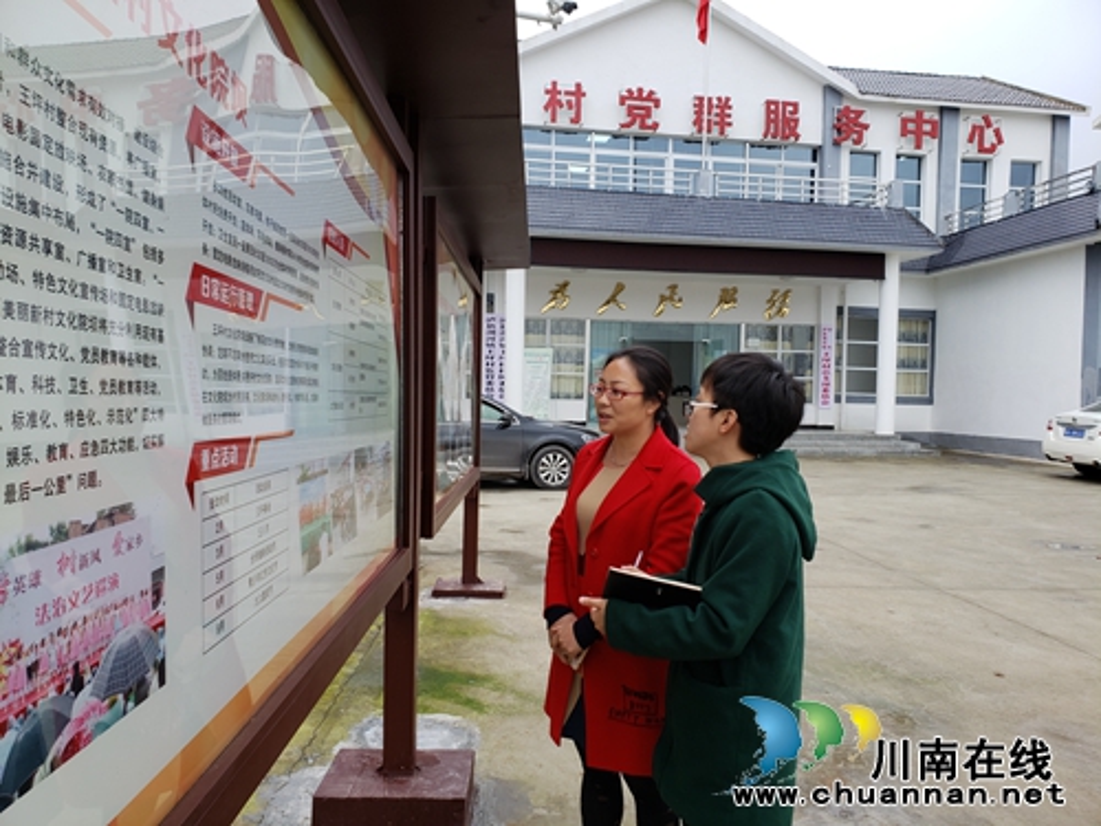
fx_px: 827
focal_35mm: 26
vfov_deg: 53.1
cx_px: 550
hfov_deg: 67.3
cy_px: 413
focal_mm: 4.3
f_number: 2.4
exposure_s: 1/100
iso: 64
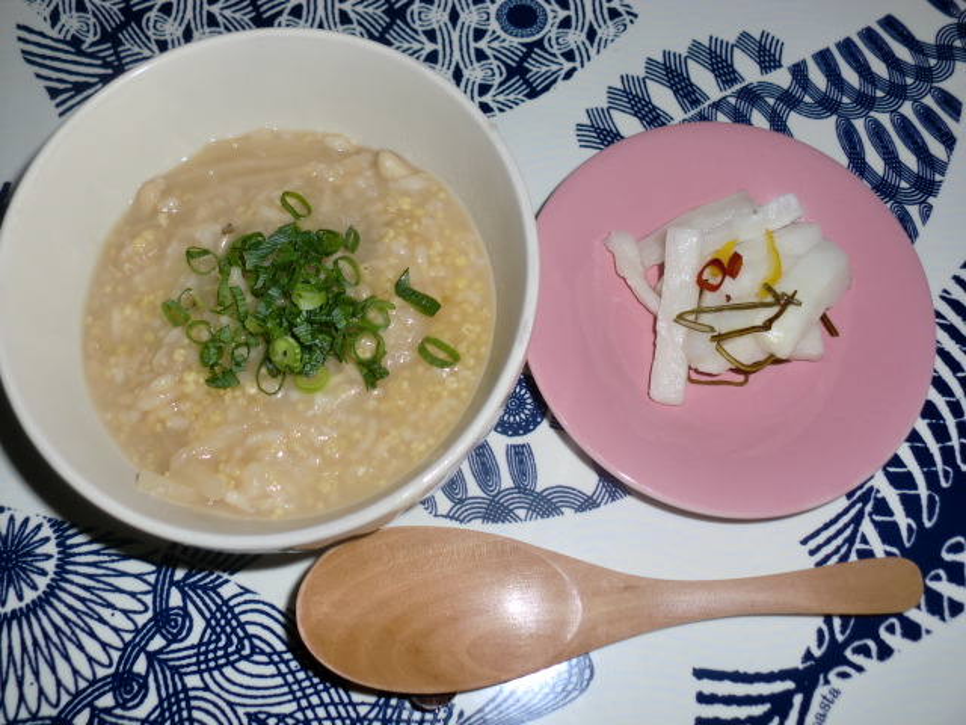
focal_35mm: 35
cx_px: 483
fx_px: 977
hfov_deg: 52.6
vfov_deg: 40.7
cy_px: 362
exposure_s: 1/50
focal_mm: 6.3
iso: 64
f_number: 3.1
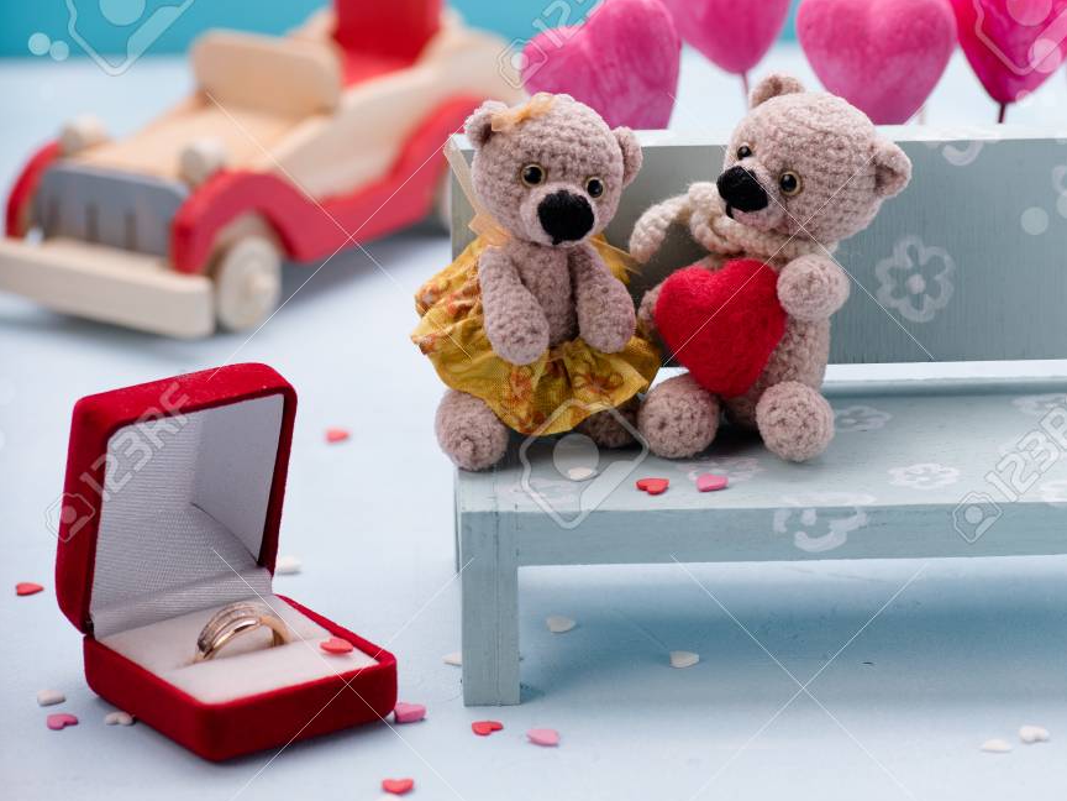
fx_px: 4685
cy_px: 227
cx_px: 533
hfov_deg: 13.0
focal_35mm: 152
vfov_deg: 9.7
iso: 100
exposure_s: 1/180
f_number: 6.7
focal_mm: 105
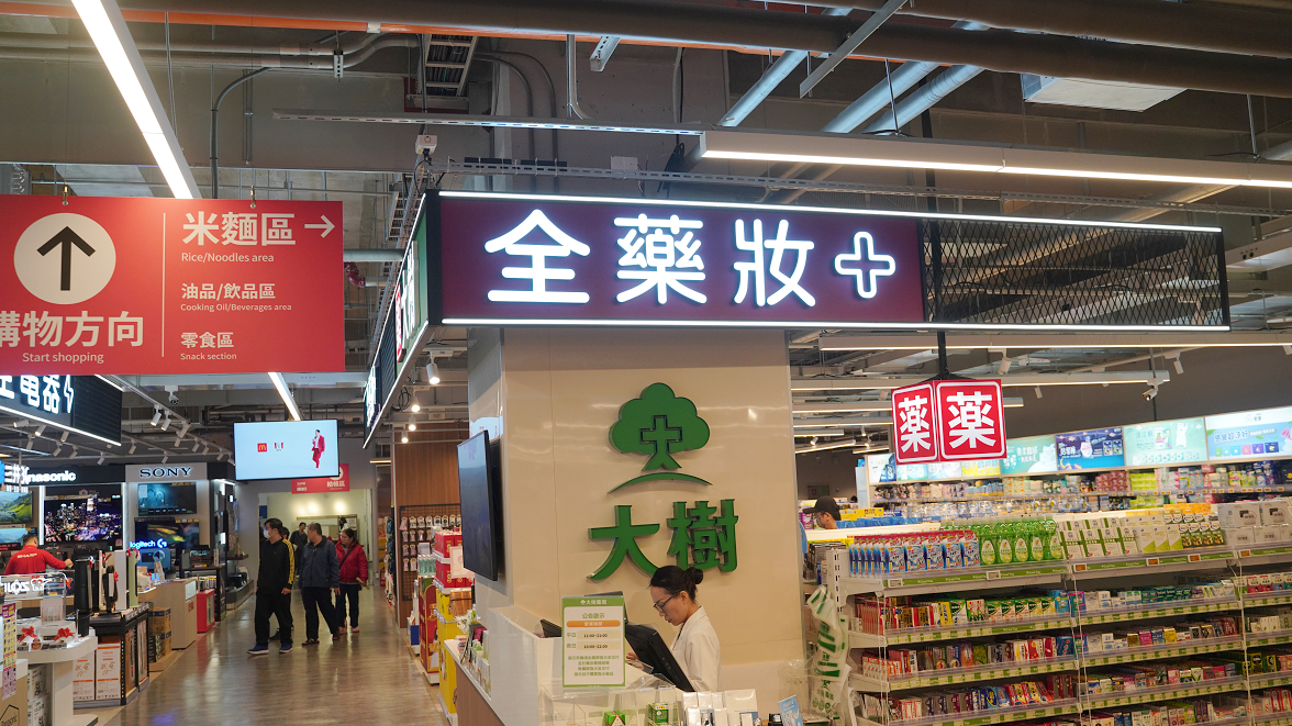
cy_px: 384
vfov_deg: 37.7
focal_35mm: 31
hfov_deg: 62.6
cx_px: 650
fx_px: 1062
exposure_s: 1/160
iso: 800
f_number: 4
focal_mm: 29
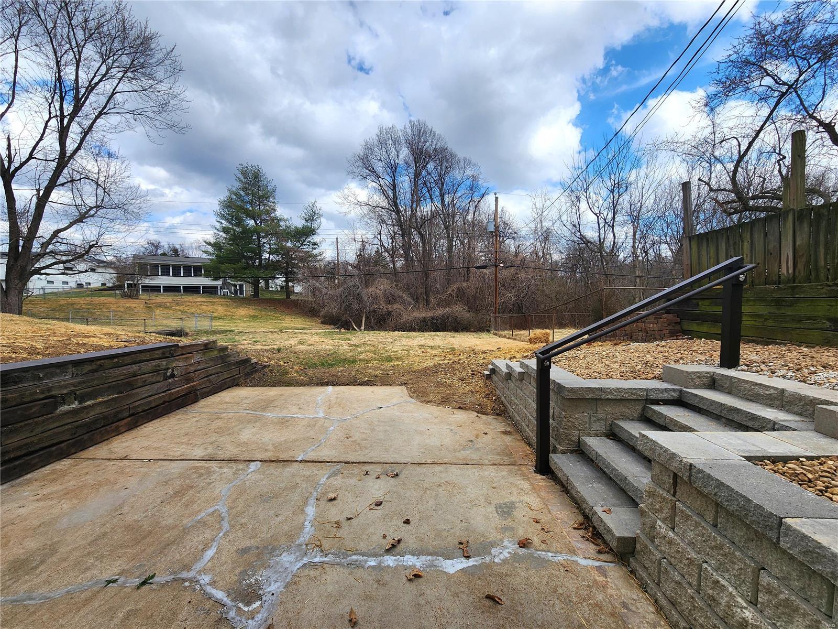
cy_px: 314
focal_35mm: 13
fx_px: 315
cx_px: 419
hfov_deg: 106.2
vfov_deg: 89.9
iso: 50
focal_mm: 2.2
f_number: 2.2
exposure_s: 1/2000
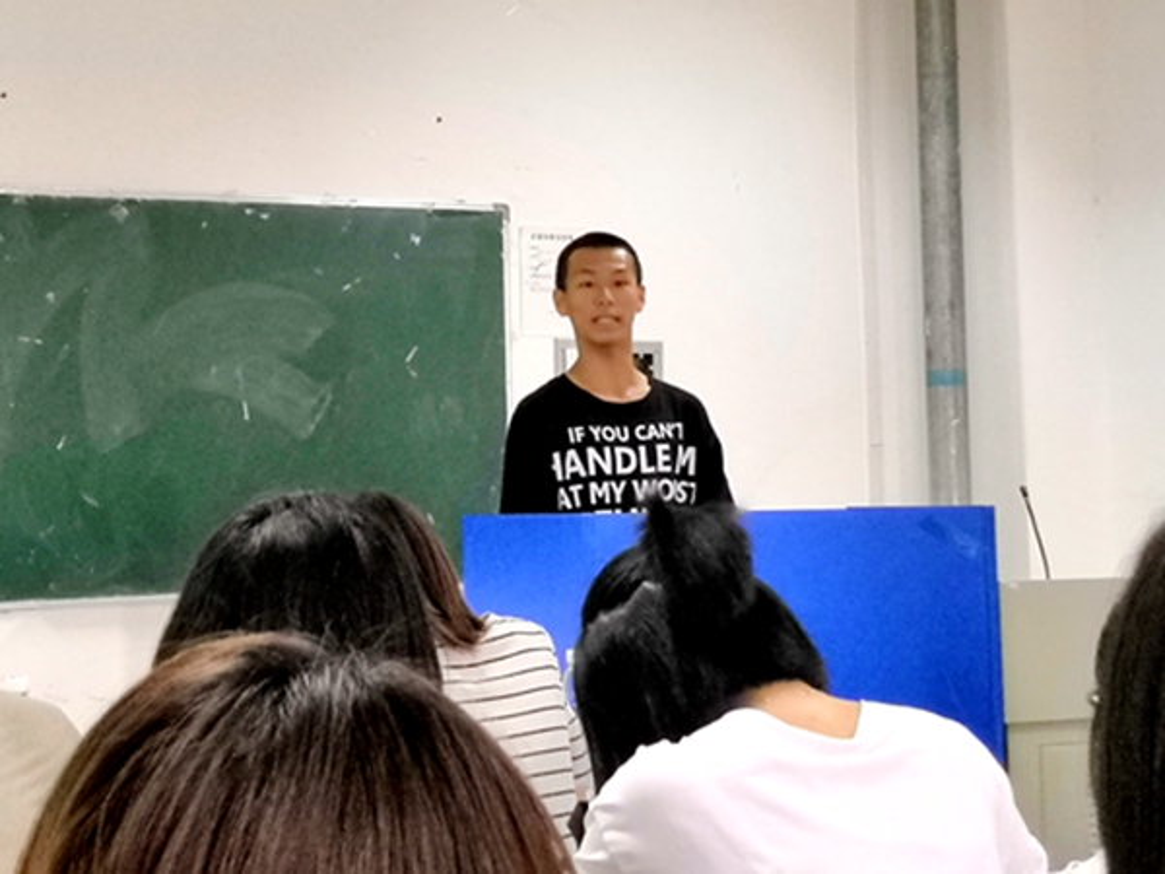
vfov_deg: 27.0
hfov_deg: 35.5
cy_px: 437
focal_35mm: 54
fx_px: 1817
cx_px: 582
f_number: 1.8
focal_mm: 3.95
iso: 200
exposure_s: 1/45
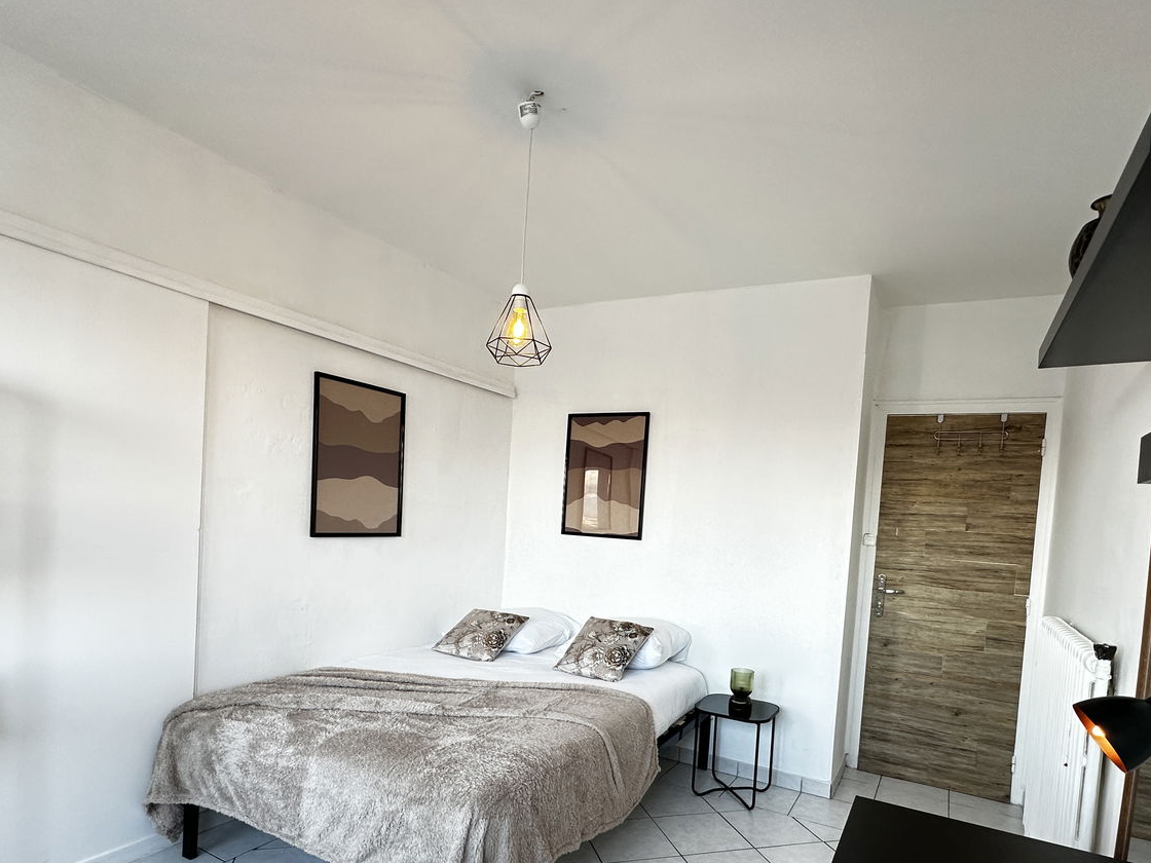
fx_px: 665
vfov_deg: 64.8
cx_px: 595
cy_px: 549
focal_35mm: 20
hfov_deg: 81.7
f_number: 2.2
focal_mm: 2.22
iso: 160
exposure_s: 1/99
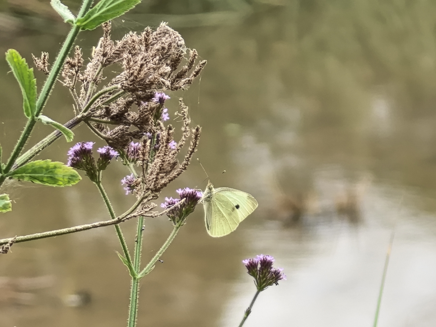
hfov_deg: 7.3
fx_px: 3401
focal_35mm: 270
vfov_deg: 5.5
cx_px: 218
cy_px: 164
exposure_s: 1/199
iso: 50
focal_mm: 15
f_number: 2.1
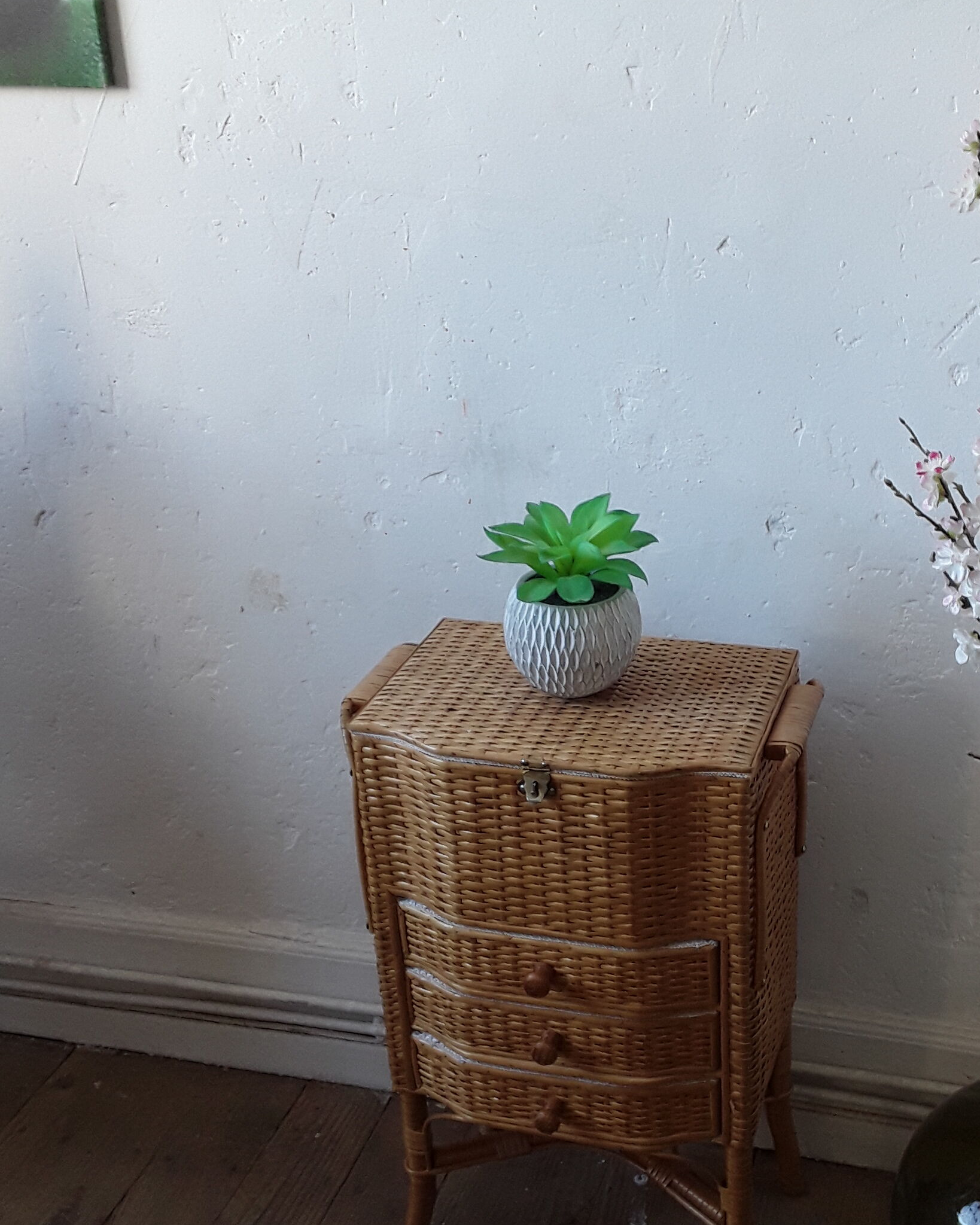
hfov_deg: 35.4
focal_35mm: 42
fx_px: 1523
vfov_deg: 43.6
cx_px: 646
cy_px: 734
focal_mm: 2.91
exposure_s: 1/33
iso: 50
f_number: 1.9
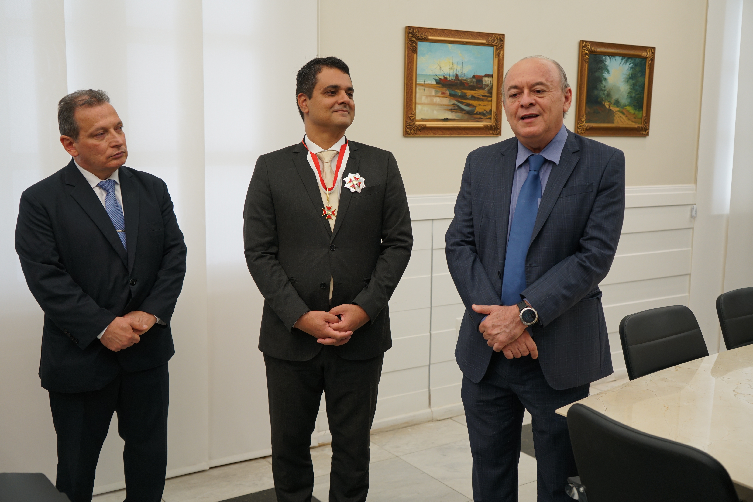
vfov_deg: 35.1
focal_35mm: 38
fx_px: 795
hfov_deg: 50.7
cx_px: 376
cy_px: 251
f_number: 4
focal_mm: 38
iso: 800
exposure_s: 1/80
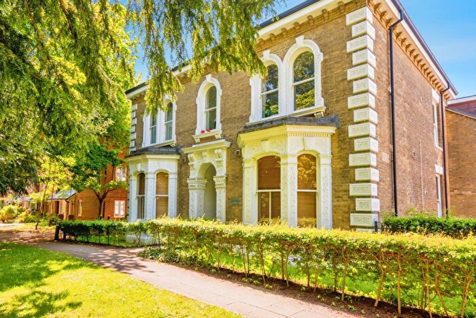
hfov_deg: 78.6
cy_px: 159
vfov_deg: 57.2
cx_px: 238
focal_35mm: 22
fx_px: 291
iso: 320
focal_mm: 15
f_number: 8
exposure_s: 1/200
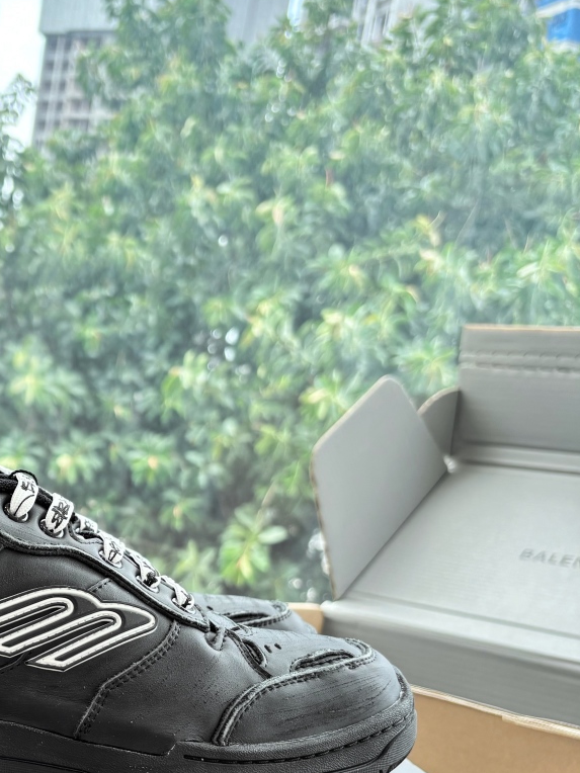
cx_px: 45
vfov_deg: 38.0
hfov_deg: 28.4
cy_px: 568
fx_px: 1095
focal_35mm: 49
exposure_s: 1/172
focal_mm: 5.96
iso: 50
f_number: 1.6
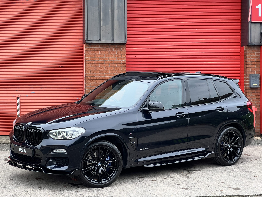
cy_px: 98
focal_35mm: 77
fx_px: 583
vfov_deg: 19.1
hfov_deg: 25.3
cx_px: 131
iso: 64
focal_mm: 9
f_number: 2.8
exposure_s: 1/99
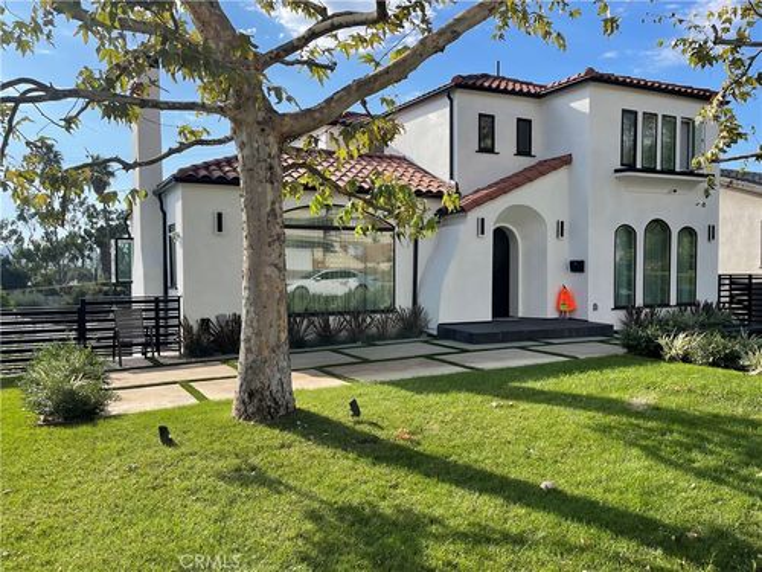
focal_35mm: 26
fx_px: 572
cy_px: 286
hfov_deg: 67.3
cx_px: 381
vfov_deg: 53.1
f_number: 1.6
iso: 32
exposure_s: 1/2545
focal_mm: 5.1
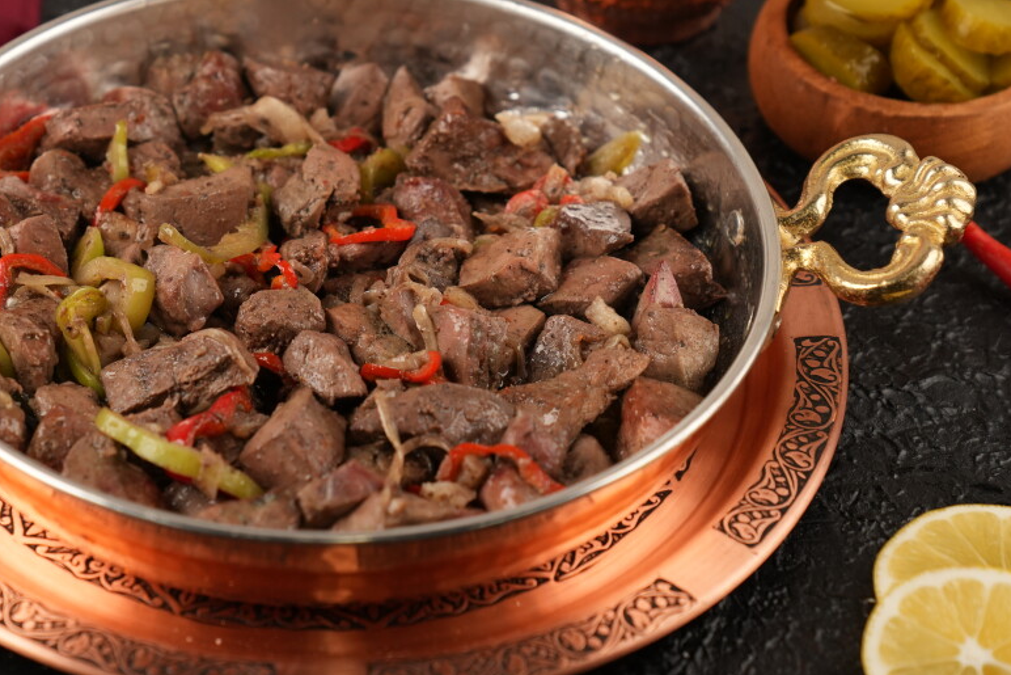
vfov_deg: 11.8
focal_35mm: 116
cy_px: 191
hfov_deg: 17.6
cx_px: 323
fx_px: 3258
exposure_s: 1/400
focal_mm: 70
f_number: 4
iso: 500
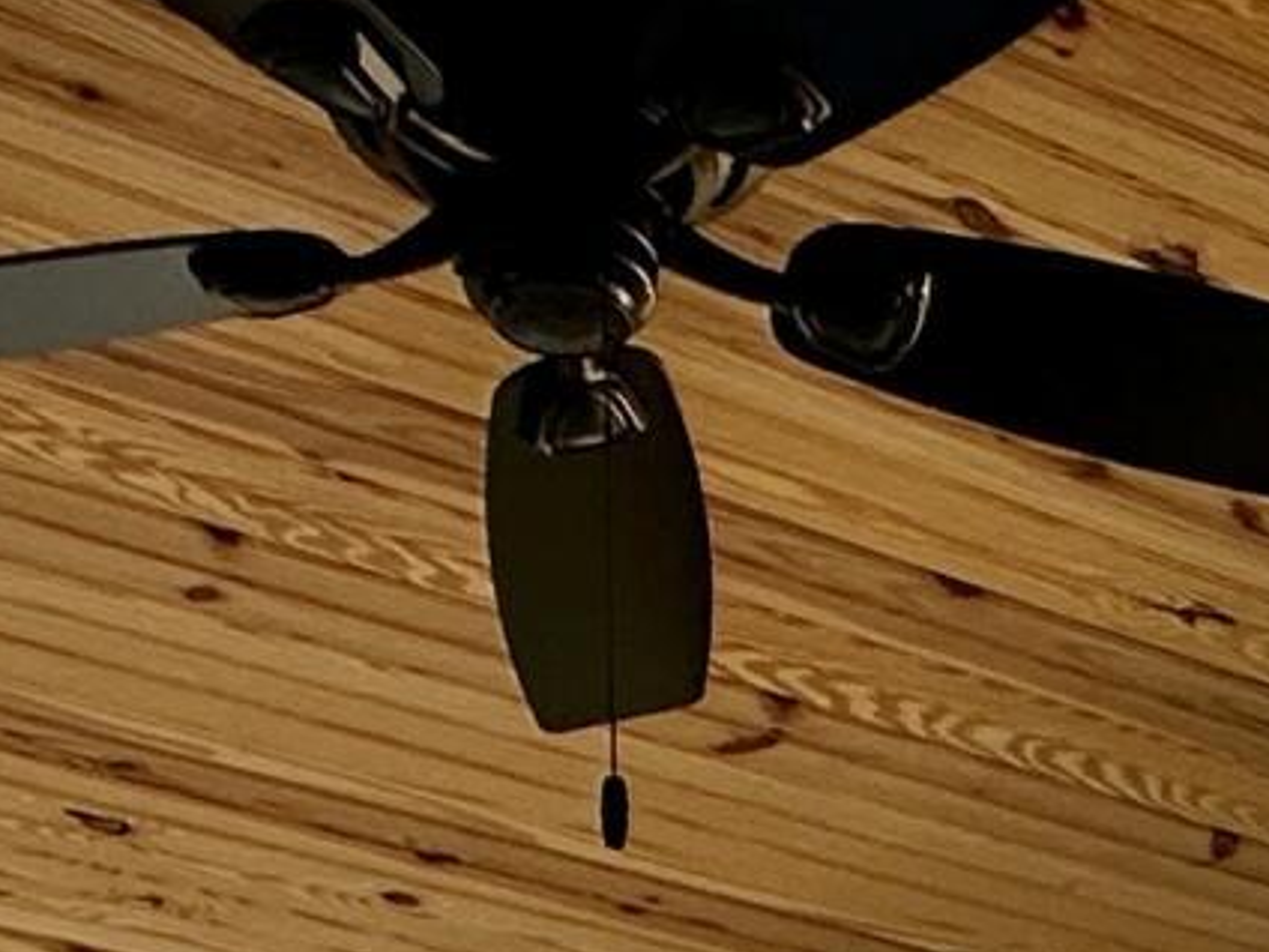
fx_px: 3629
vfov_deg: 11.4
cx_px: 1293
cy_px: 2539
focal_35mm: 99
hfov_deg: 19.2
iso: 40
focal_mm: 2.22
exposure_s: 1/249
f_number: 2.2
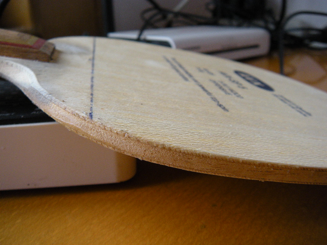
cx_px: 164
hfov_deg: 52.6
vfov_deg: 40.7
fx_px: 331
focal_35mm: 35
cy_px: 122
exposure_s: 1/56.2
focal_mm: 5.9
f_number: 3.8
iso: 180
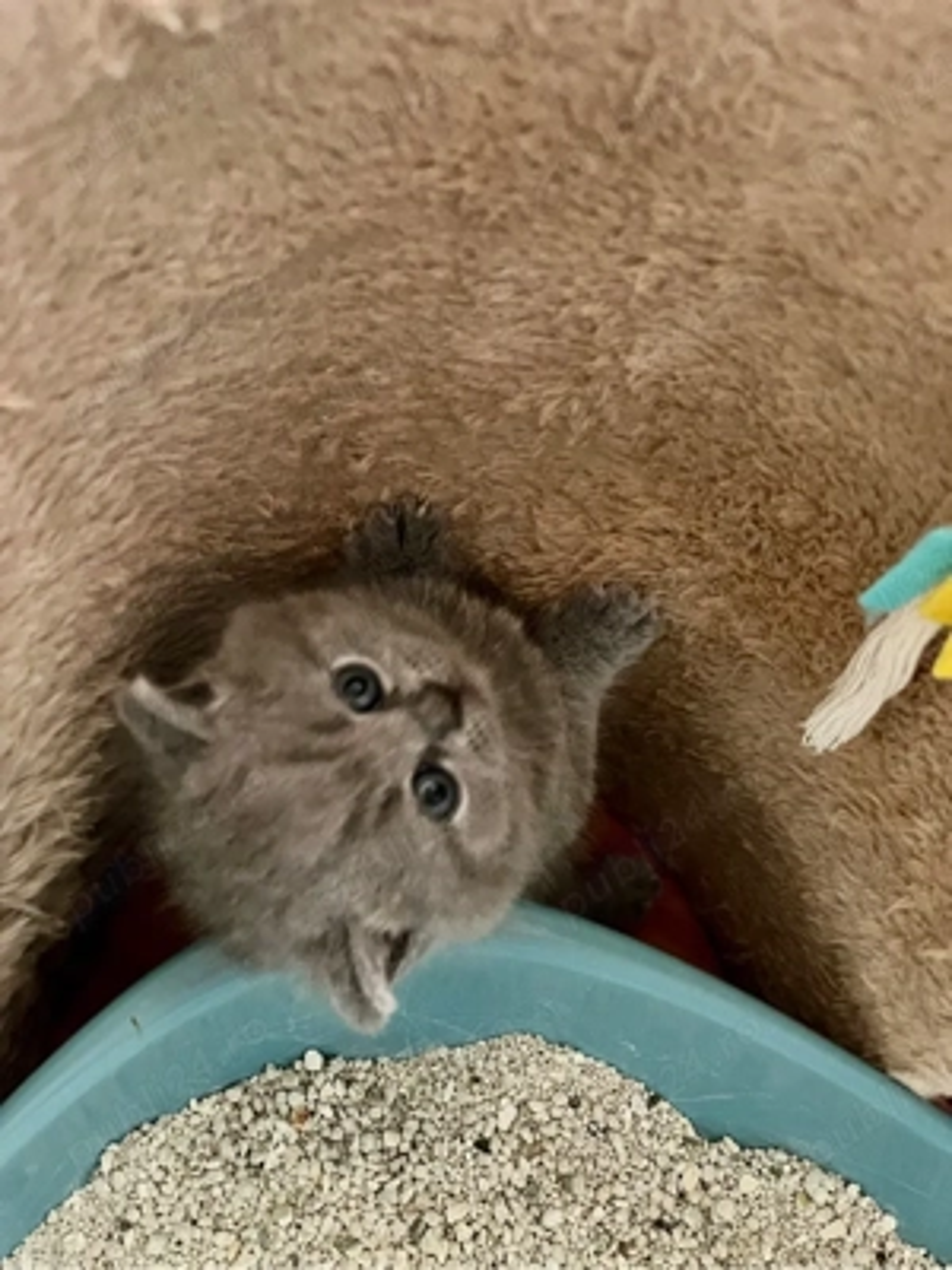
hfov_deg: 53.1
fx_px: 953
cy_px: 635
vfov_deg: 67.3
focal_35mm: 26
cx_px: 476
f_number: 1.6
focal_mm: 5.1
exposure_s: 1/30
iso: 800
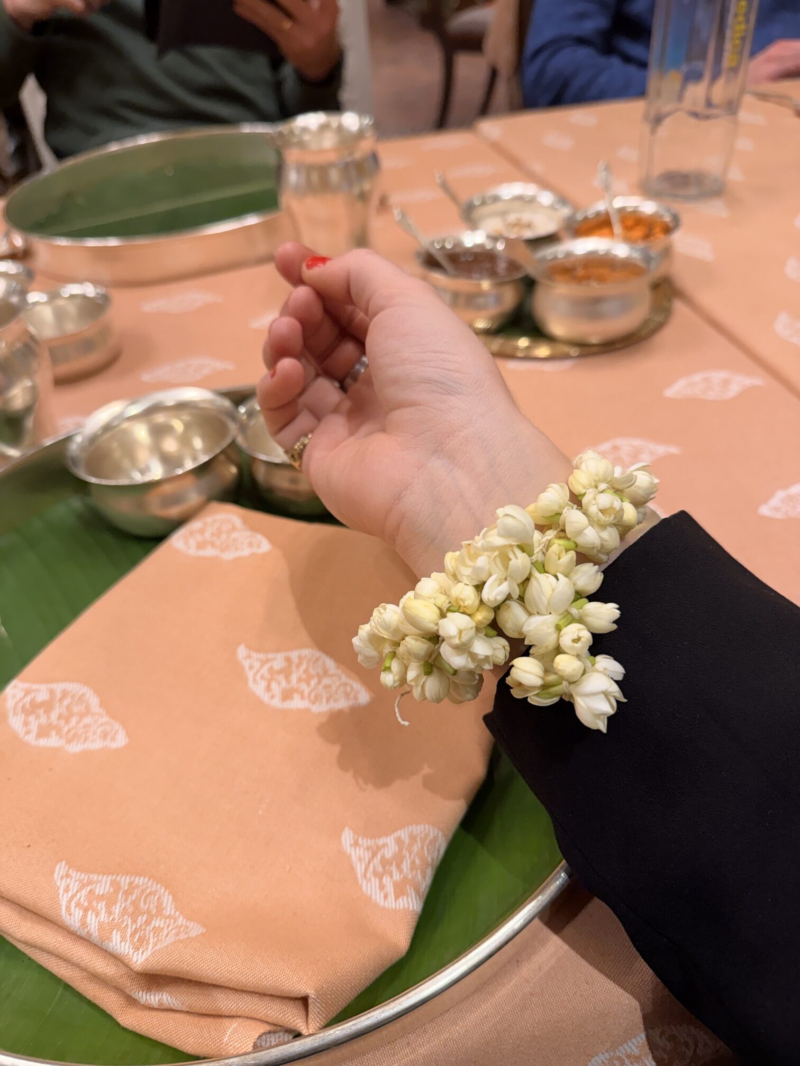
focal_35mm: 24
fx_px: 740
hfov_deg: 56.8
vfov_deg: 71.6
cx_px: 400
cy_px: 533
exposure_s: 1/100
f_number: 1.78
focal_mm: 6.76
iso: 200
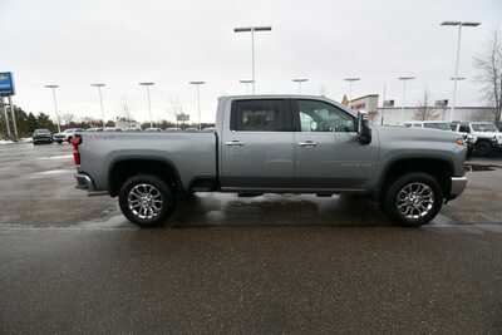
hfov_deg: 100.4
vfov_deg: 77.4
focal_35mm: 15
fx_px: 209
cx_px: 251
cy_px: 168
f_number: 7.1
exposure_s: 1/250
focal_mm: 10
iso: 200
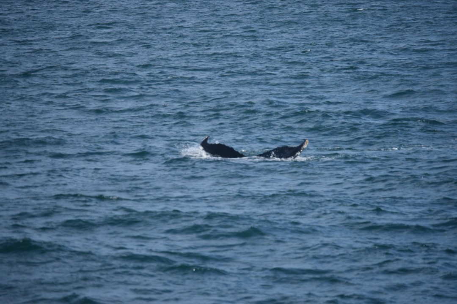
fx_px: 2951
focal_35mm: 232
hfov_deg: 8.9
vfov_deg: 5.9
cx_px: 228
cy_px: 152
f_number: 5.6
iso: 200
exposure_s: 1/1600
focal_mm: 155
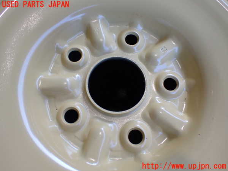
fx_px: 198
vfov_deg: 46.8
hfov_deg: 60.0
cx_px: 114
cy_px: 86
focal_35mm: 30
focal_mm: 5.4
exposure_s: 1/125
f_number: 2.3
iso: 160
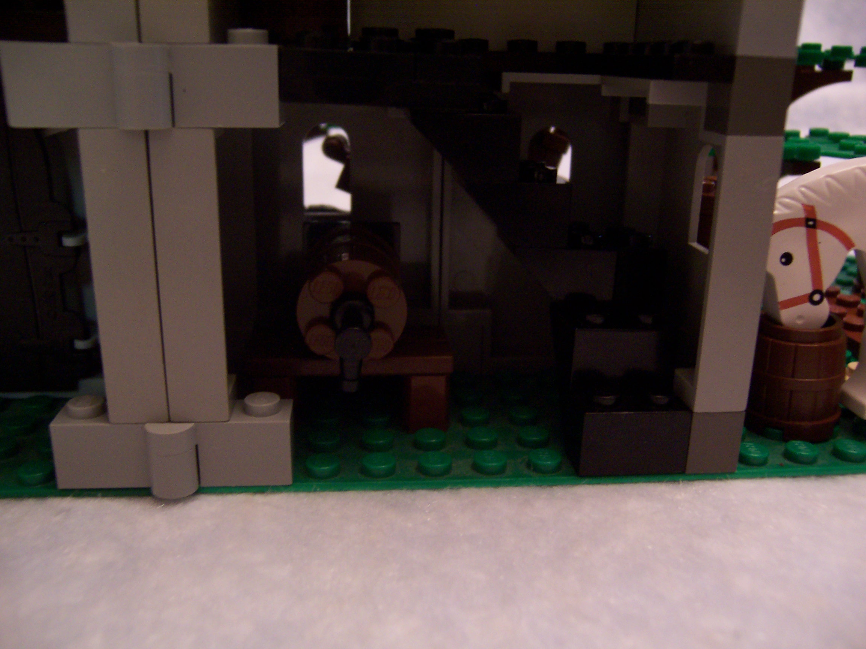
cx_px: 433
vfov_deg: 42.9
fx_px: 826
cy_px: 324
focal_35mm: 33
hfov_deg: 55.4
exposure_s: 1/8
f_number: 2.8
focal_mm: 5.5
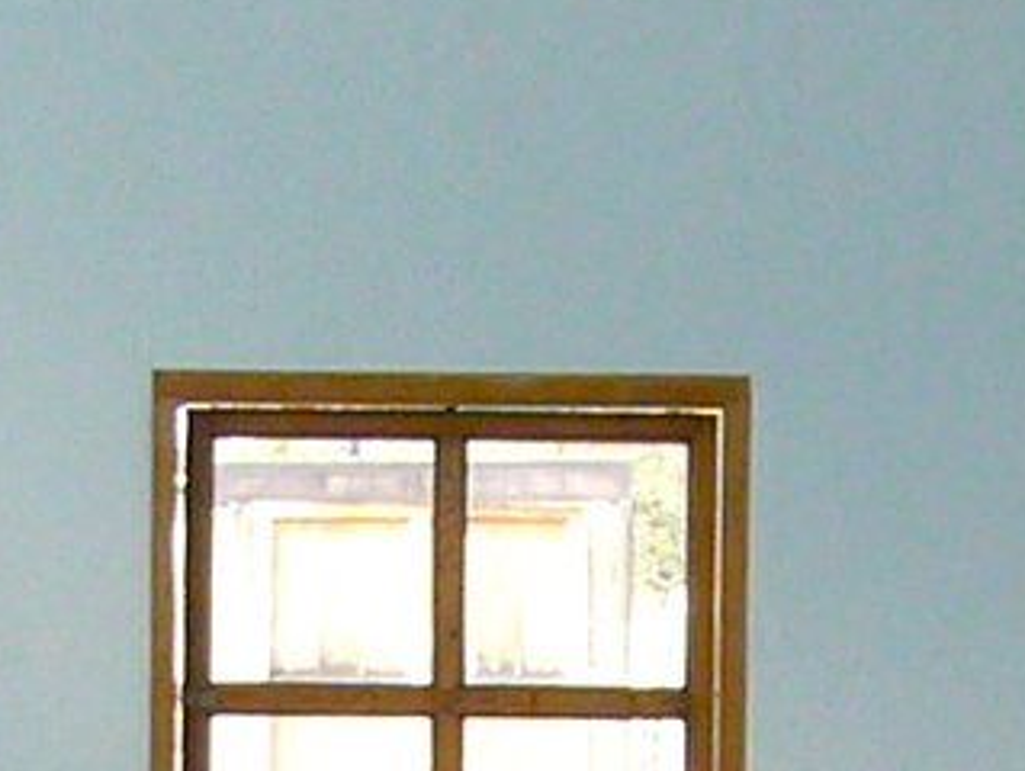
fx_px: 8122
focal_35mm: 274
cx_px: 492
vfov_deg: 5.4
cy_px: 1190
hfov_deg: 7.2
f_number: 2.8
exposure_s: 1/125
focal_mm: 5.8
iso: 100
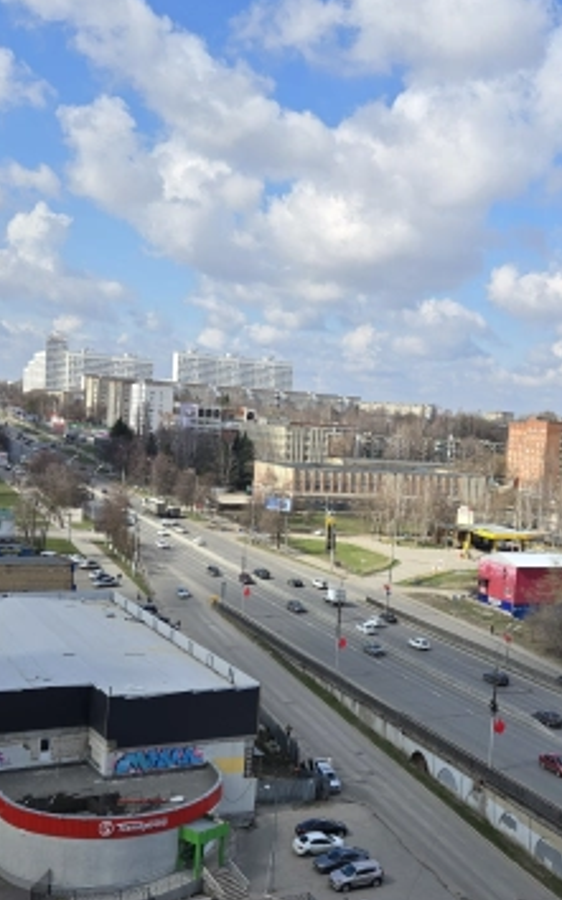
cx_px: 412
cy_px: 508
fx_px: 1055
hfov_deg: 29.4
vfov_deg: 46.1
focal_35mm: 43
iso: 25
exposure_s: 1/1761
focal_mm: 5.4
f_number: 1.8
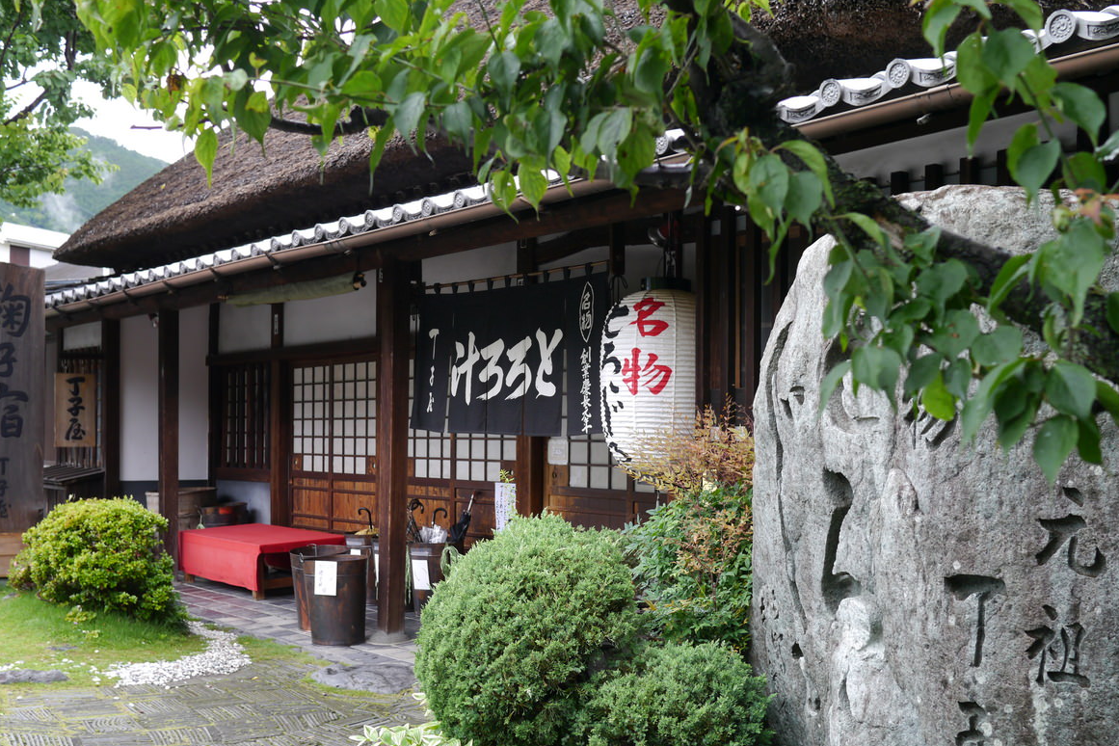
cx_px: 545
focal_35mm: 43
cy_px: 431
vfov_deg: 31.1
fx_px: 1336
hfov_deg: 45.4
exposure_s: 1/160
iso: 160
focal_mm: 20
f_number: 4
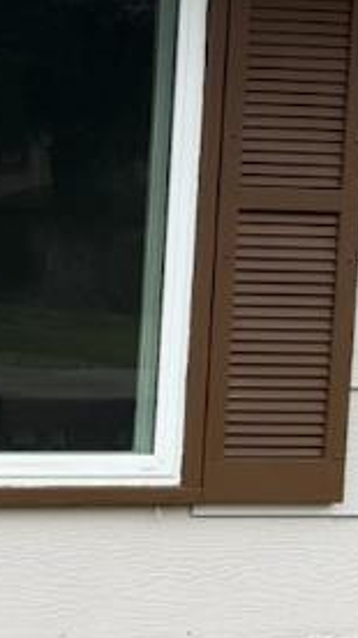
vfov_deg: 15.1
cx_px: -963
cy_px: 387
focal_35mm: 142
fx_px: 2399
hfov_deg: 7.0
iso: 100
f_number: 1.78
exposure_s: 1/1314
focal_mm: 6.76
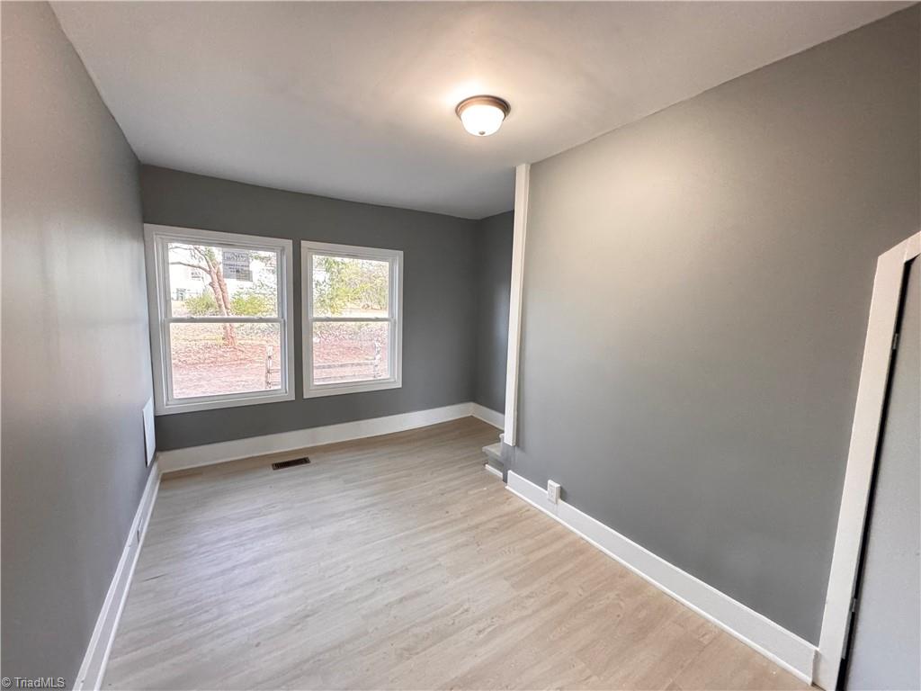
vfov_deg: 85.7
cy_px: 346
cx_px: 460
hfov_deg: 102.1
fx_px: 372
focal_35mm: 14
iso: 800
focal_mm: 2.22
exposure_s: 1/60
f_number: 2.2
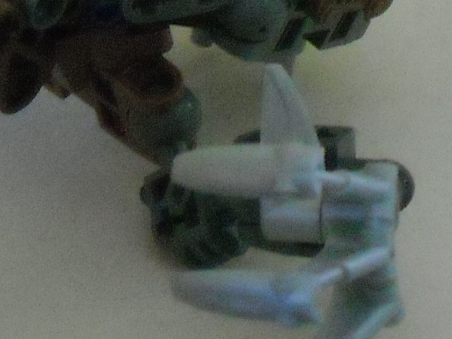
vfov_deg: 10.6
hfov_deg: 14.4
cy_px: -132
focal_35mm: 136
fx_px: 1776
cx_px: 406
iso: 800
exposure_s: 1/22
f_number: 2.8
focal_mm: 5.7
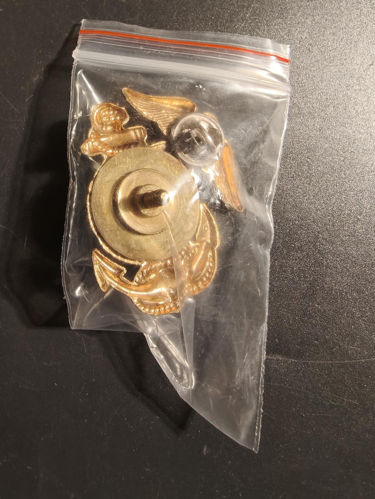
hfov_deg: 58.9
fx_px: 332
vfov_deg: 73.9
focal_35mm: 23
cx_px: 188
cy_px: 250
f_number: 2
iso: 200
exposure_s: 1/100
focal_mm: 2.32
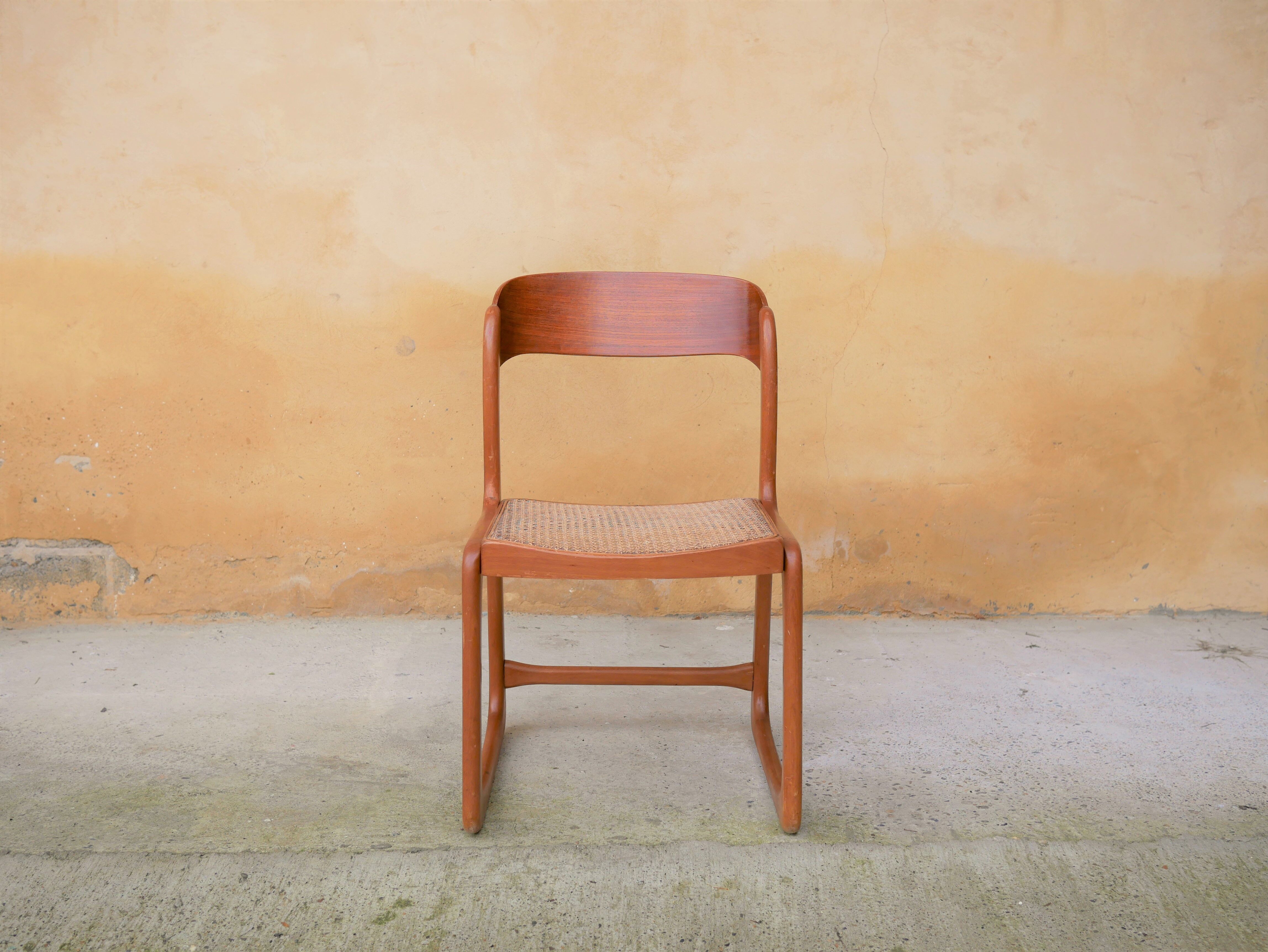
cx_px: 634
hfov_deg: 46.8
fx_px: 1466
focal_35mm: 40
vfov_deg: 36.0
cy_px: 476
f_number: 3.2
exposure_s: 1/400
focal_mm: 20
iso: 200
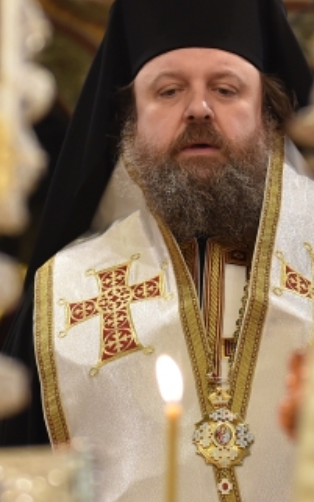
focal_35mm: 156
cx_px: 209
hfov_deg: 8.4
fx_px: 2133
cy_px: 161
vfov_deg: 13.4
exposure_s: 1/125
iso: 1600
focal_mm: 48
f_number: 3.2
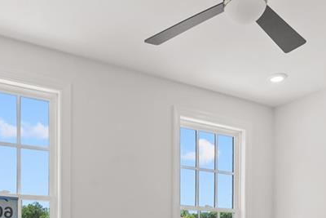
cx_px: 154
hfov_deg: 47.4
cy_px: 265
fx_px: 371
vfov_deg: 28.3
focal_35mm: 41
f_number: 8
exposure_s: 1/25
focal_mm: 16
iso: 160
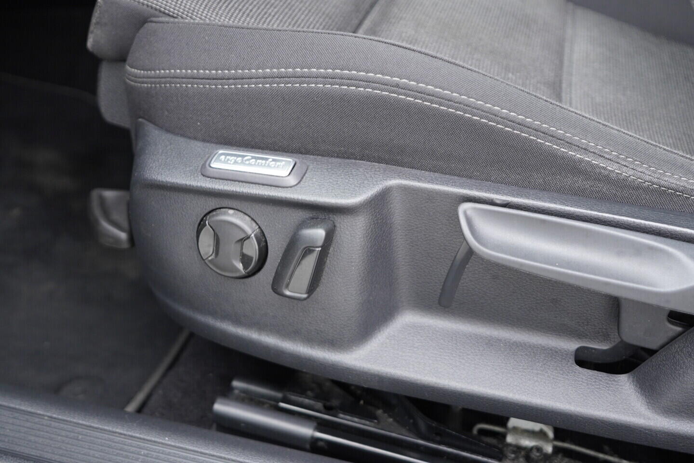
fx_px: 694
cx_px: 347
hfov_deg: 53.1
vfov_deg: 36.9
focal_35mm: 36
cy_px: 232
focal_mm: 24
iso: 400
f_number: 2.8
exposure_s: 1/40
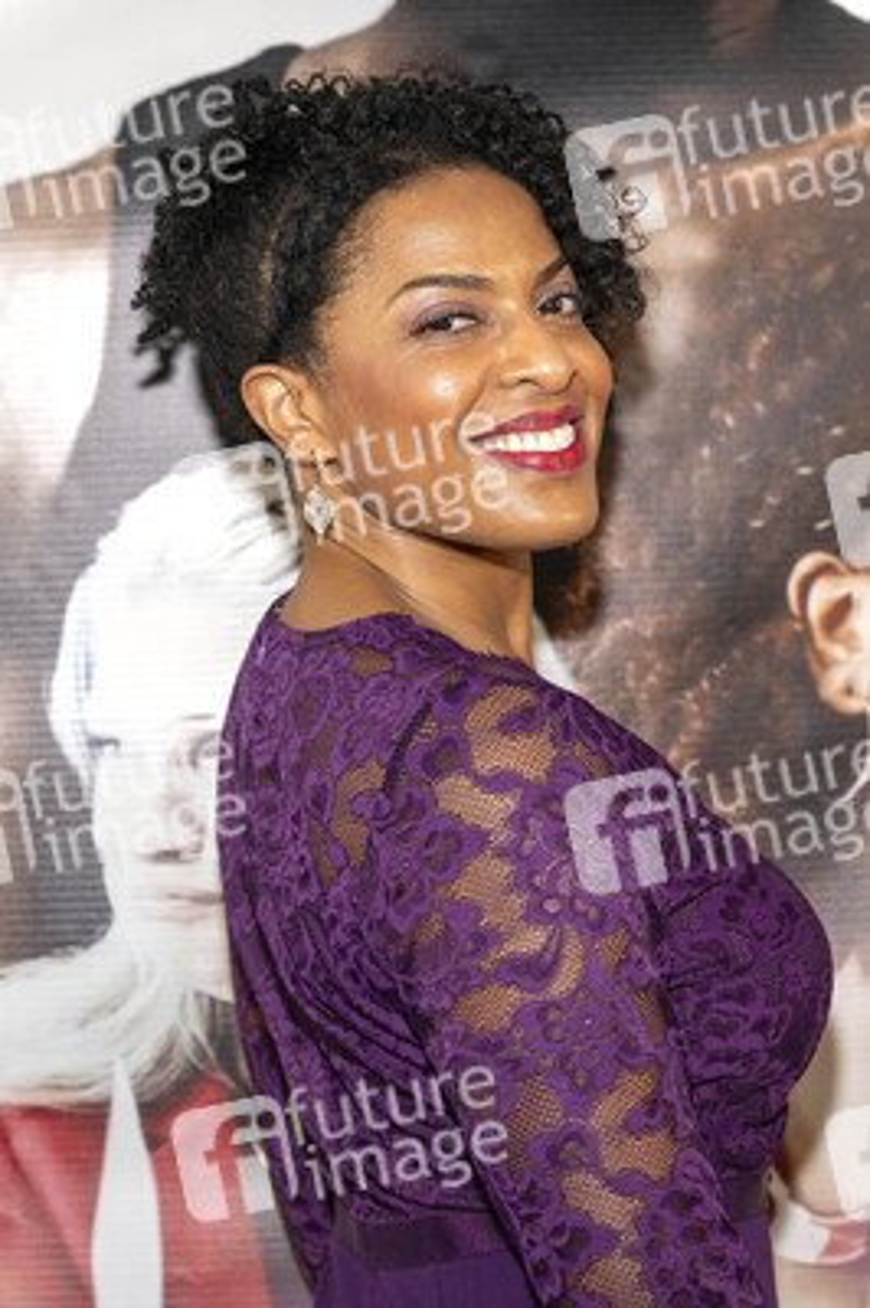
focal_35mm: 77
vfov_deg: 26.3
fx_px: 2796
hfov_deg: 17.7
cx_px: 435
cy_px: 654
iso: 400
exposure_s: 1/200
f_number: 5.6
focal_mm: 77
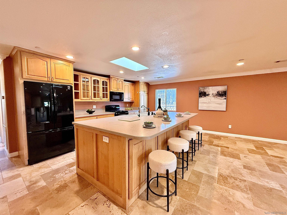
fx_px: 116
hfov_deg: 102.1
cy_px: 108
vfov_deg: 85.7
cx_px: 144
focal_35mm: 14
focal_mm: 2.22
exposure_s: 1/120
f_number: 2.2
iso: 640
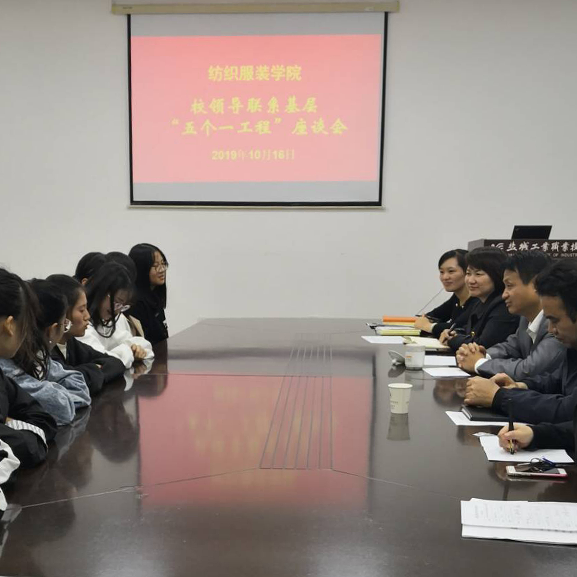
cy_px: 293
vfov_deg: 35.4
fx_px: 905
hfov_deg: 35.3
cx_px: 259
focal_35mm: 48
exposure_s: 1/200
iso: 200
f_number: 7.1
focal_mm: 24
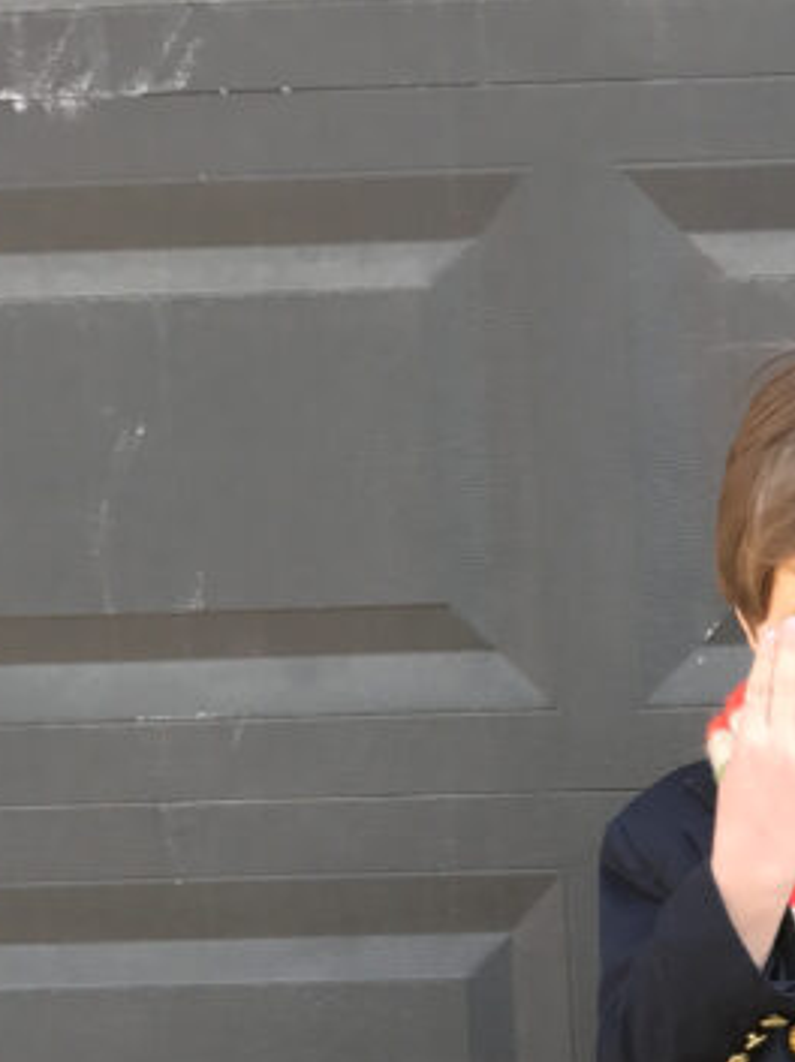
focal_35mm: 72
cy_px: 1214
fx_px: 2209
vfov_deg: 24.9
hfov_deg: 19.0
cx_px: 1003
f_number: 1.8
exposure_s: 1/90
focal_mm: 3.99
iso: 40
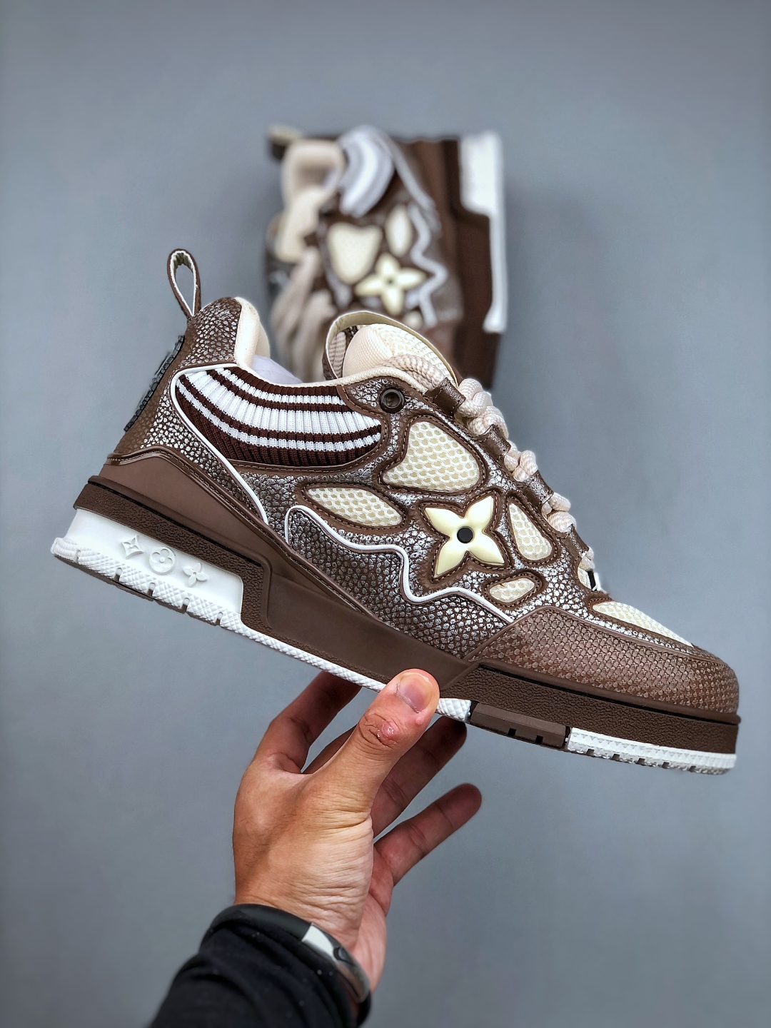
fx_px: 1693
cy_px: 514
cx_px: 386
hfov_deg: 25.7
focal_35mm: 57
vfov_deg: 33.8
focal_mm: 6.6
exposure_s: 1/50
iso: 20
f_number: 2.8
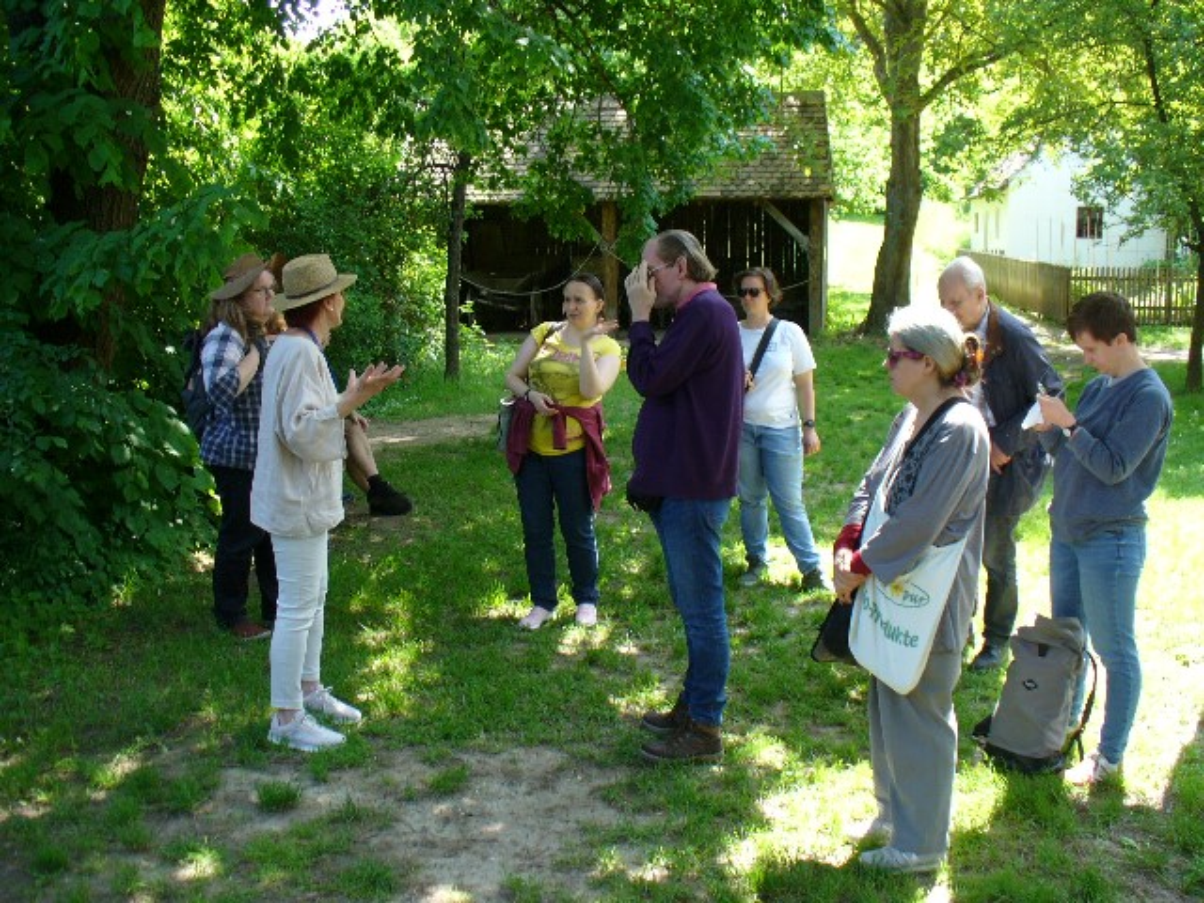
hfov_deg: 50.1
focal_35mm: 37
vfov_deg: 38.7
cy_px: 452
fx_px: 1287
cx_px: 602
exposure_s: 1/80
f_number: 2.8
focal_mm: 6.1
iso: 80
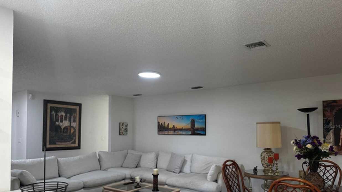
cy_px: 126
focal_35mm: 27
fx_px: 245
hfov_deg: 69.9
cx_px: 168
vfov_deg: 42.4
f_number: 1.78
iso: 200
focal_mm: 6.86
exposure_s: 1/120
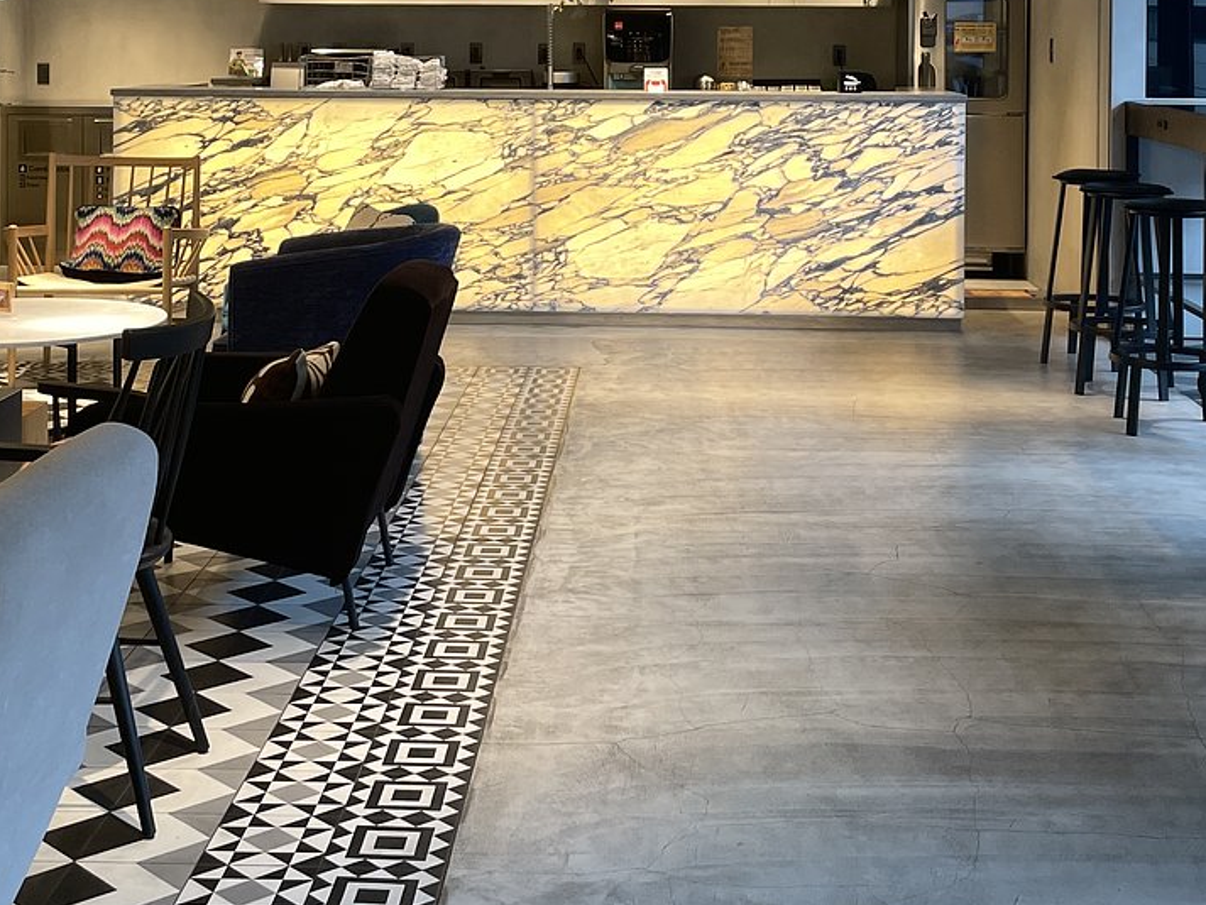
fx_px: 1951
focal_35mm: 56
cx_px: 563
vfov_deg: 25.3
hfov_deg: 34.3
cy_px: 83
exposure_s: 1/100
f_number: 1.6
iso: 64
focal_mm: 4.2
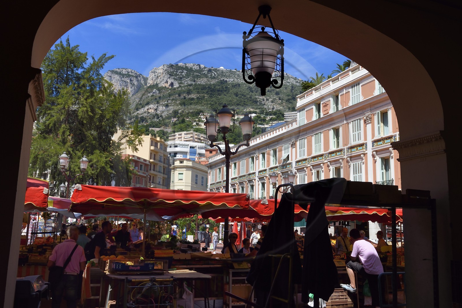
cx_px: 231
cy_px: 154
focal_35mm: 31
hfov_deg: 60.3
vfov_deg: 42.3
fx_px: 398
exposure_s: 1/250
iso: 200
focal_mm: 31
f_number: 13
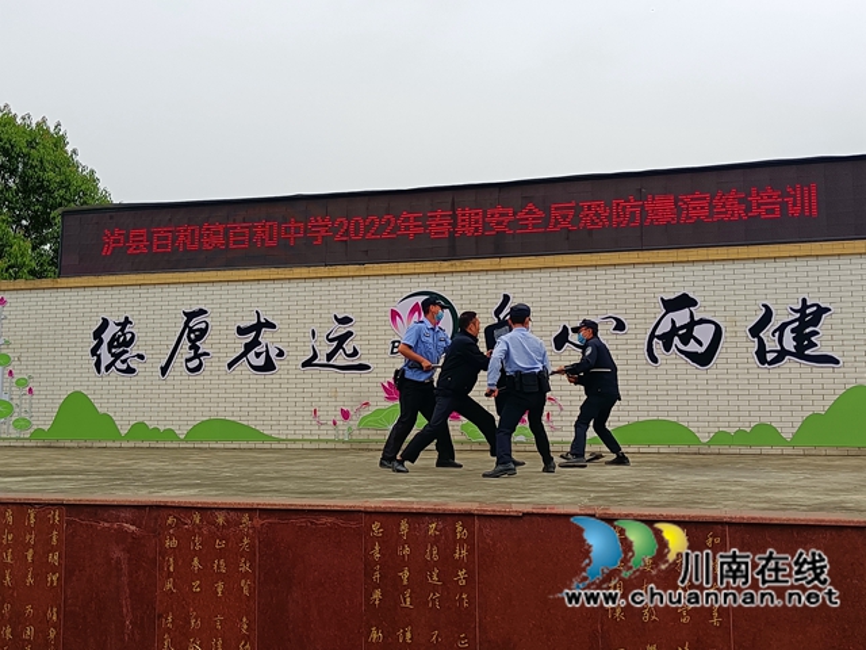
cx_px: 433
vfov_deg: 37.7
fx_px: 951
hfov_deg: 49.0
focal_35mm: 38
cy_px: 325
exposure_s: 1/868
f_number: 1.9
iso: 101
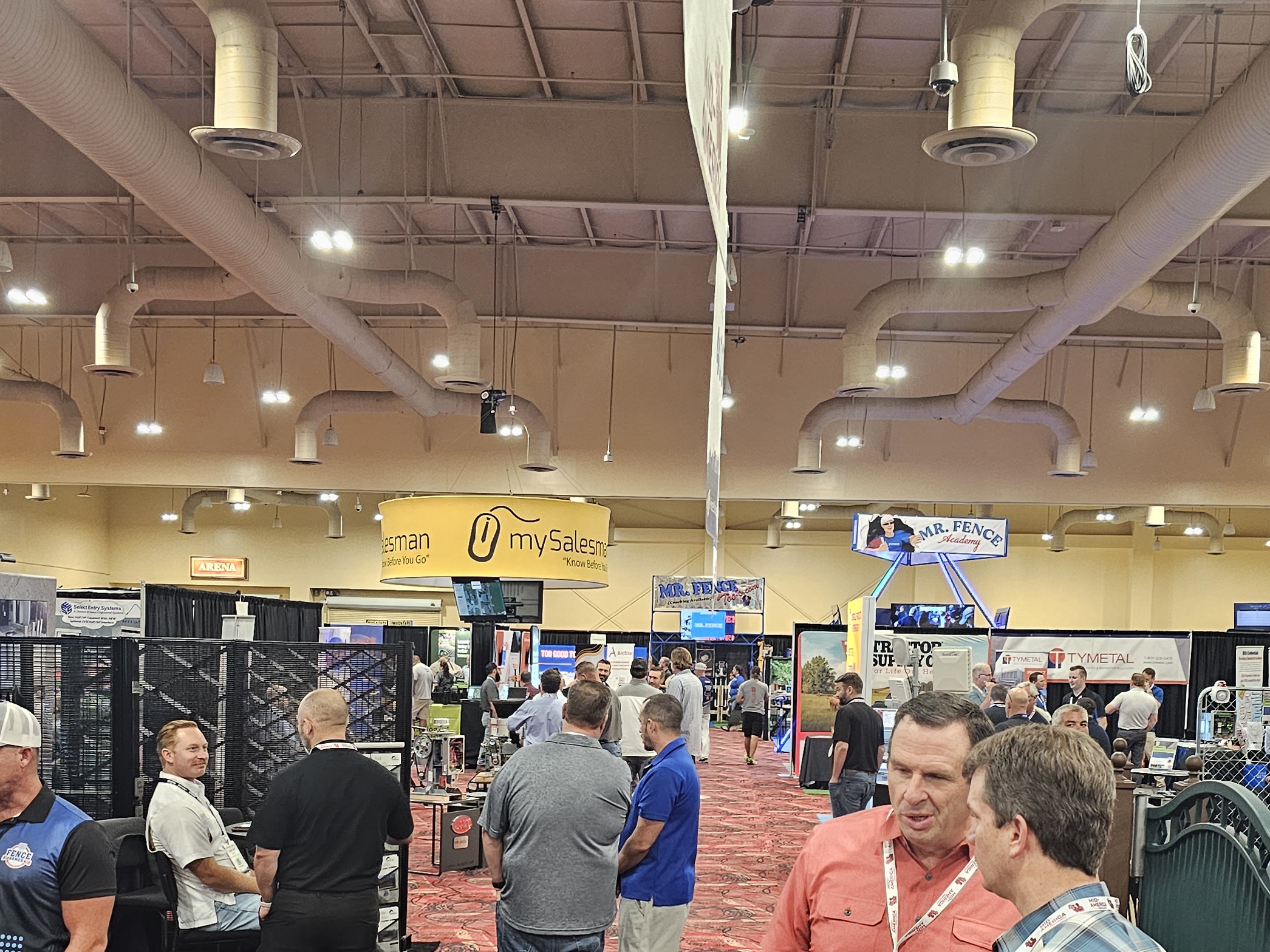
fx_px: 1614
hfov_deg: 42.9
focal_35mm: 44
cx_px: 633
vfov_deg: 32.1
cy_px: 745
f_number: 1.7
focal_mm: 6.3
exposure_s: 1/120
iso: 640
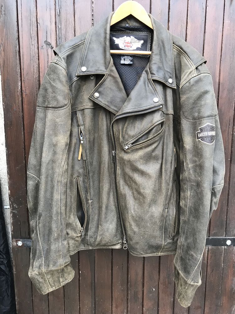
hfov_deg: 49.7
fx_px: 253
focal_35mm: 28
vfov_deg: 63.4
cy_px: 157
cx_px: 118
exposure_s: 1/33
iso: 32
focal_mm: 3.99
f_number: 1.8
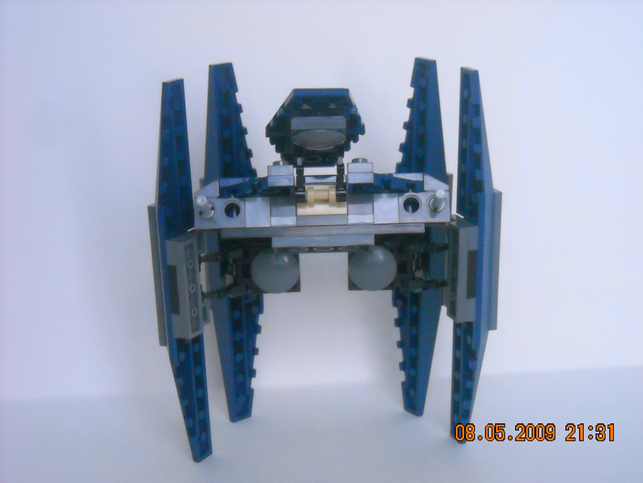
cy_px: 242
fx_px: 1412
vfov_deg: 19.4
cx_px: 322
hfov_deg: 25.7
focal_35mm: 76
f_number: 3.9
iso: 800
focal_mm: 12.3
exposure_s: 1/109
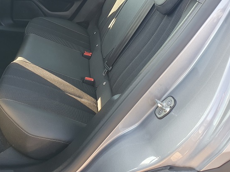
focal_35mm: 38
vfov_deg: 37.4
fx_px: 253
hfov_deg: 48.5
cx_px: 85
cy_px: 58
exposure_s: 1/100
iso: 100
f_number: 2.4
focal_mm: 4.32
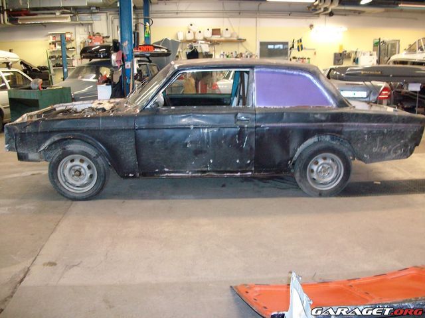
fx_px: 393
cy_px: 159
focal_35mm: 32
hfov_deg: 56.8
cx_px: 212
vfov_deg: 44.2
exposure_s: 1/40
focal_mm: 5.7
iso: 275
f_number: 2.9
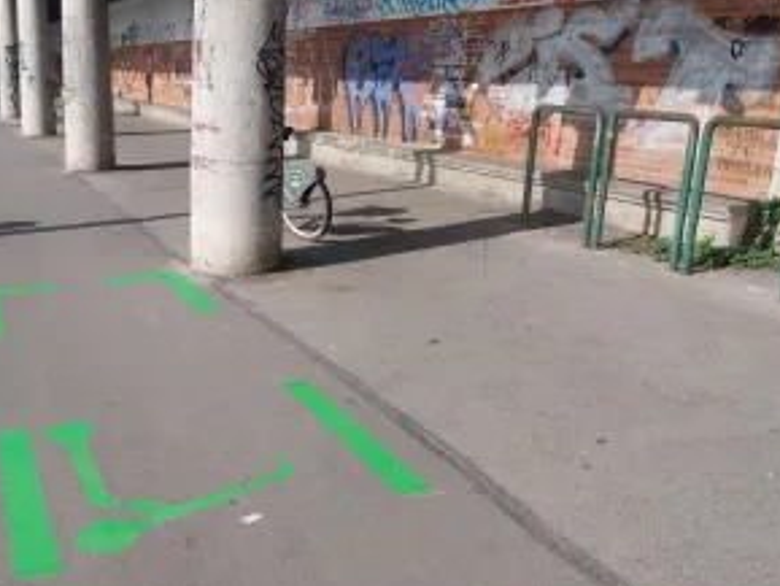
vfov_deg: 39.7
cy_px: 294
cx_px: 273
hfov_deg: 50.6
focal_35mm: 36
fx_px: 812
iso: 25
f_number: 1.8
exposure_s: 1/930
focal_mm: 4
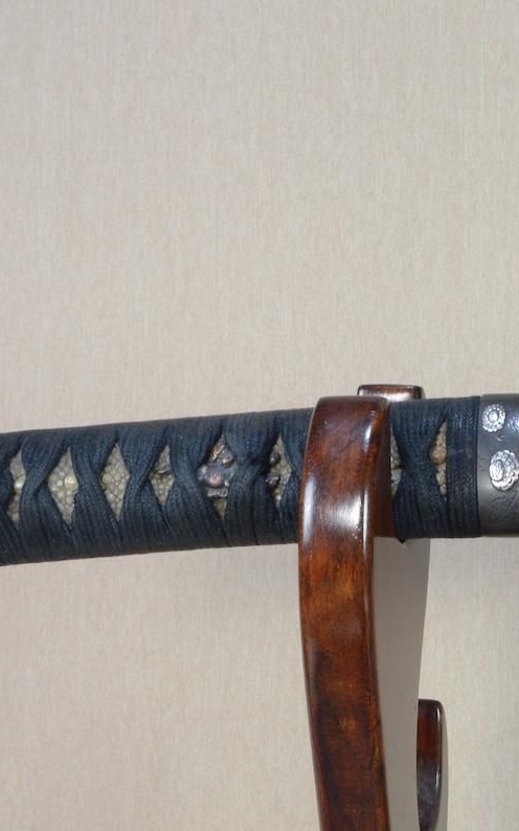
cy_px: 471
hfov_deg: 17.8
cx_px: 593
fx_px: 1585
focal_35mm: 70
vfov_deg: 29.3
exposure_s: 1/2
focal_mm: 26
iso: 400
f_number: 11
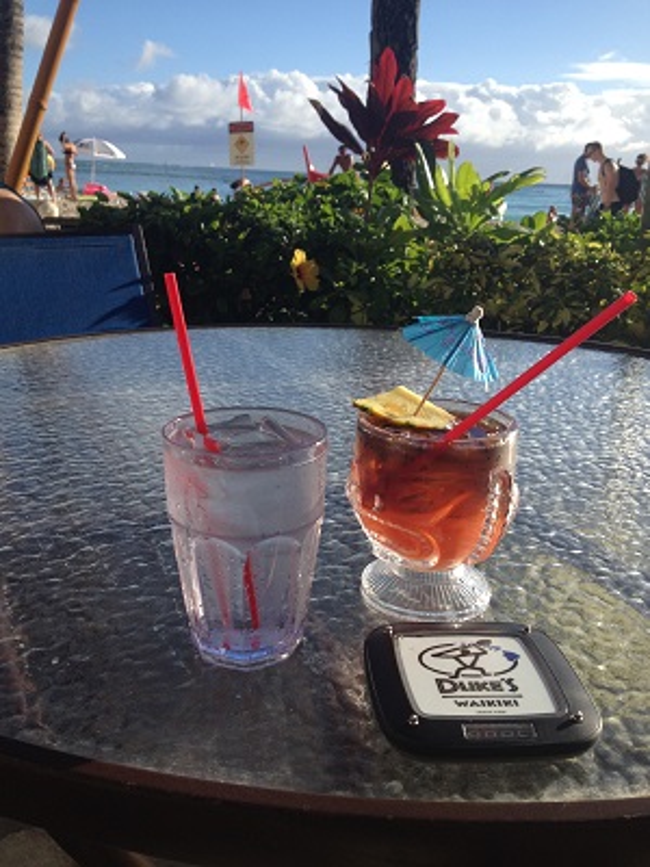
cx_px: 325
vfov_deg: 52.6
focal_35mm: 35
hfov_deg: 40.7
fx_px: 876
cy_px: 434
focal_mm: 4.28
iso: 50
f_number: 2.4
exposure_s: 1/1623
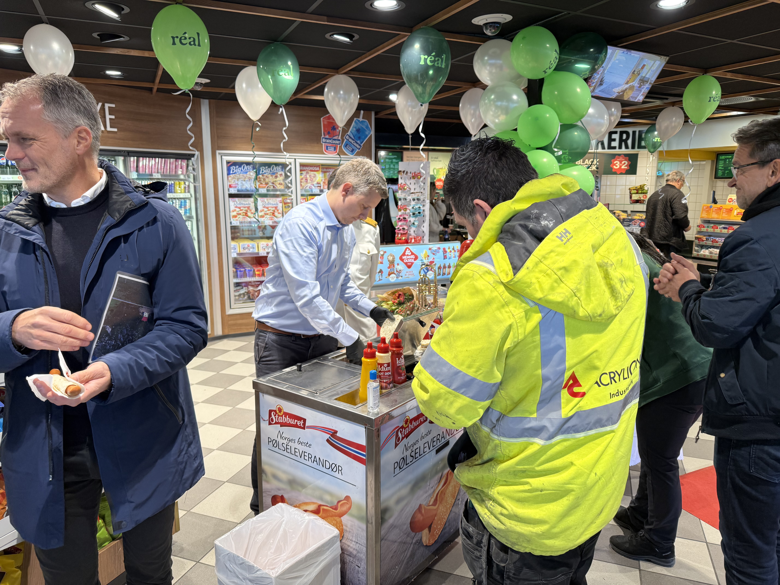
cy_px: 292
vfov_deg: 56.8
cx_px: 390
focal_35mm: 24
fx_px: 541
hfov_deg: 71.6
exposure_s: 1/100
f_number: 1.78
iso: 100
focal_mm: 6.76
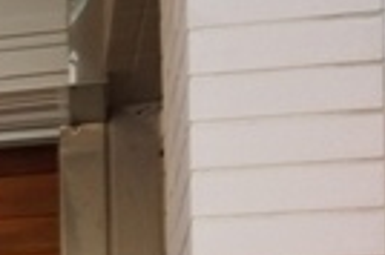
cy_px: 543
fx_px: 1965
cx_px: -962
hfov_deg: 8.3
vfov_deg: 7.1
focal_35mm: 184
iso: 250
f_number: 4
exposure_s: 1/160
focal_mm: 16
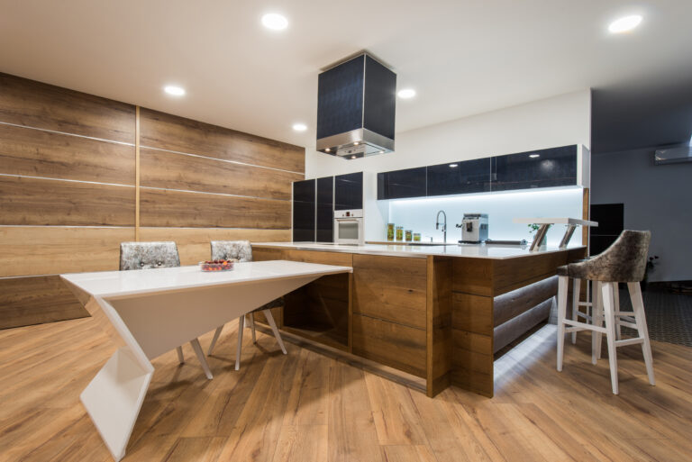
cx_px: 346
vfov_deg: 67.5
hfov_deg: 90.0
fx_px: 346
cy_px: 231
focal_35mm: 18
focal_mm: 18
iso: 100
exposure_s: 1.3
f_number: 13
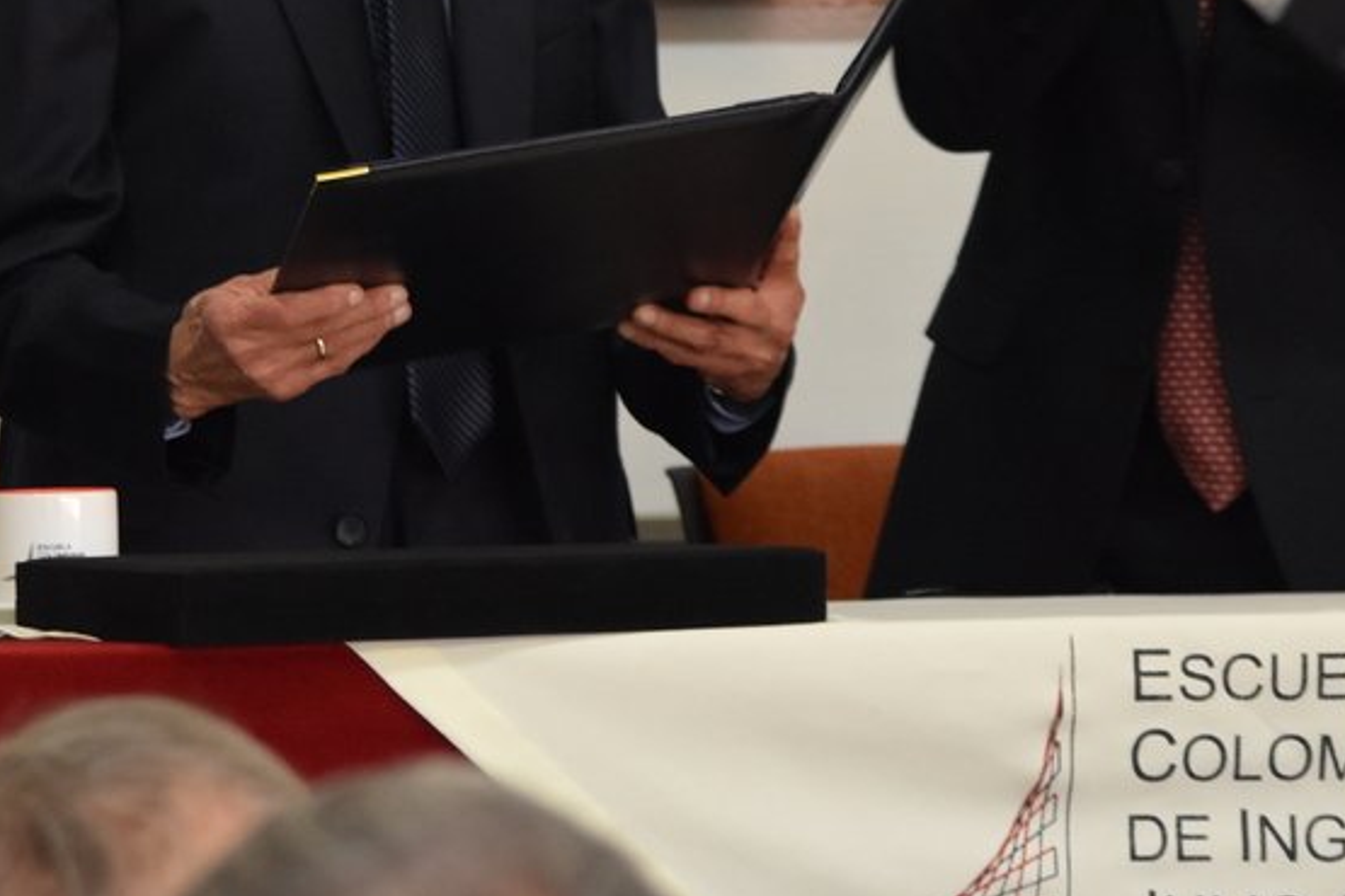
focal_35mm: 331
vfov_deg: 4.1
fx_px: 12366
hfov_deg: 6.2
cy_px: -61
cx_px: 422
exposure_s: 1/60
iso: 1800
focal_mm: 102
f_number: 4.8
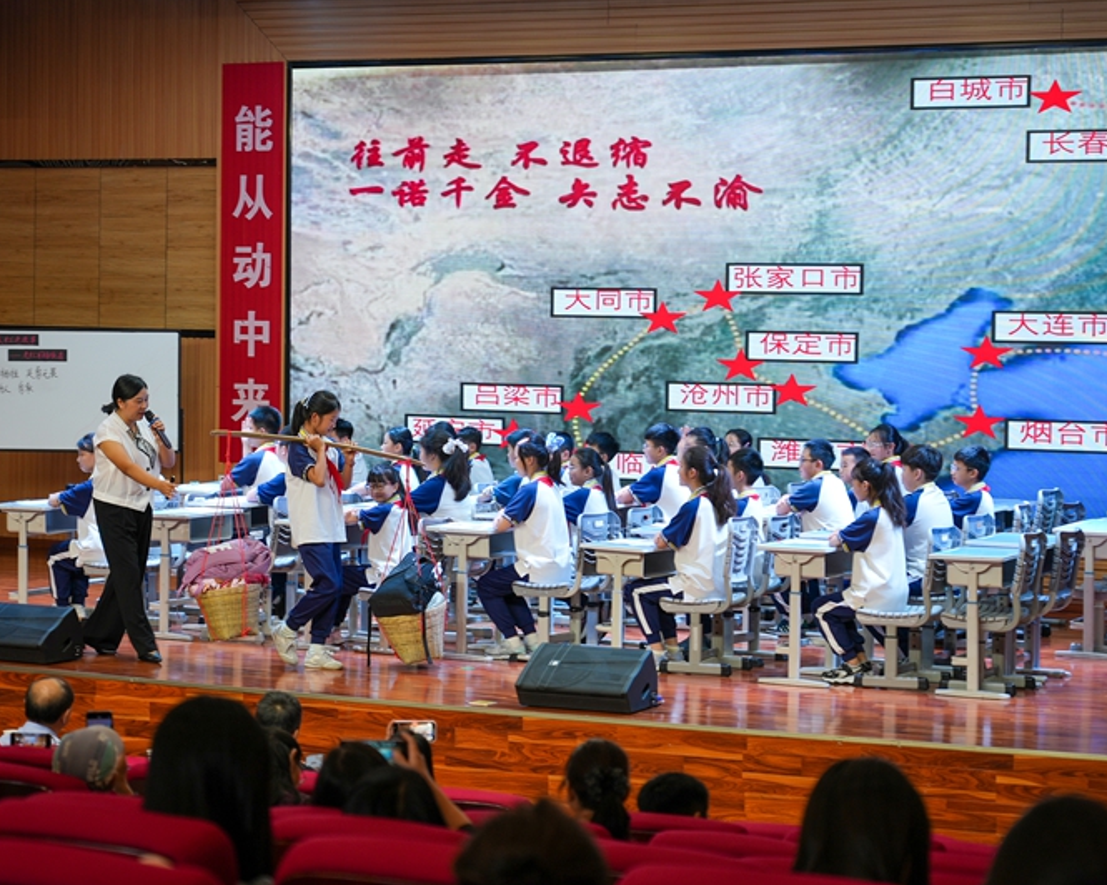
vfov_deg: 17.7
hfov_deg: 22.0
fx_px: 2850
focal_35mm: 87
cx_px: 521
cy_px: 442
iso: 200
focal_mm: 77
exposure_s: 1/80
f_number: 4
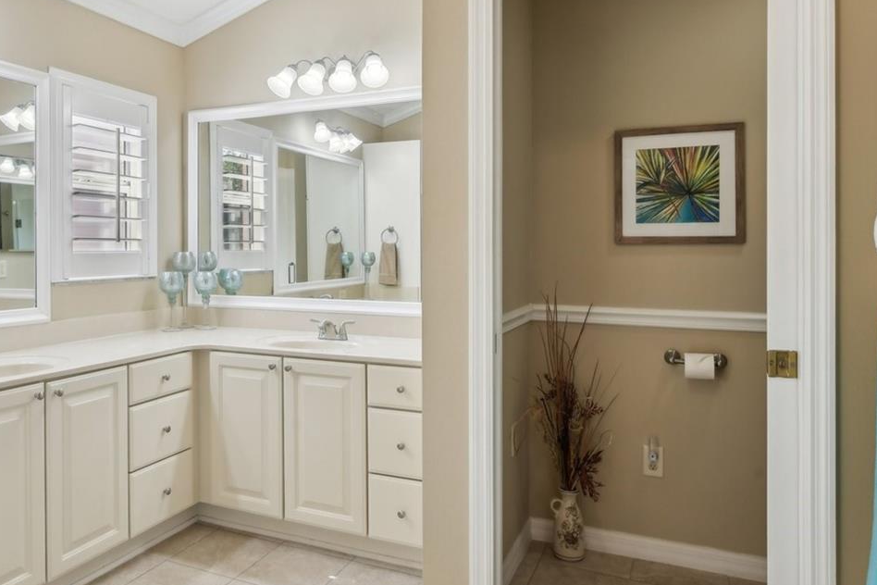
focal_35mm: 27
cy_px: 263
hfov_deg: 66.7
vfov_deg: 47.9
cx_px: 350
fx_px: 658
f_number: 8
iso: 400
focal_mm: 16
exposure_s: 1/40
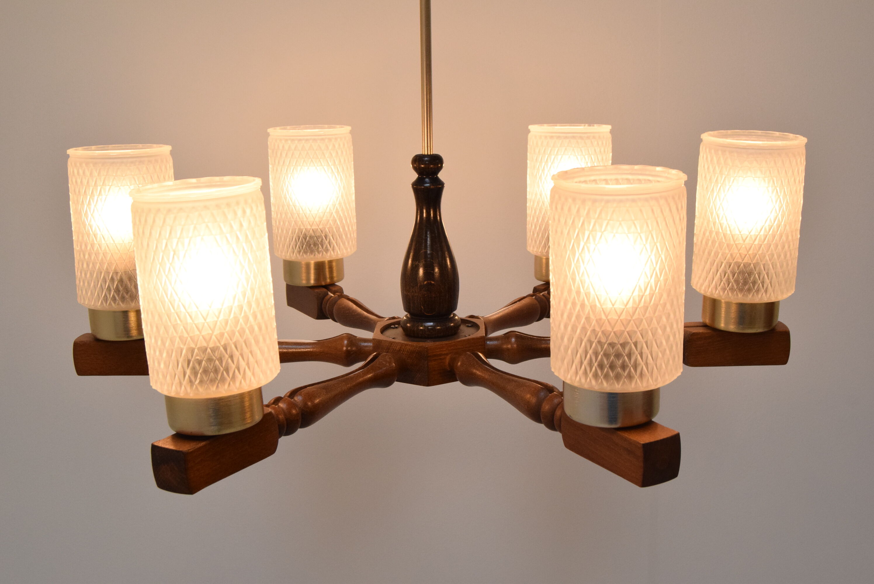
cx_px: 437
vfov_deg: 29.0
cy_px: 292
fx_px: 1130
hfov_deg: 42.3
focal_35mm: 46
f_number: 9
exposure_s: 1/320
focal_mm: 31
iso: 1600
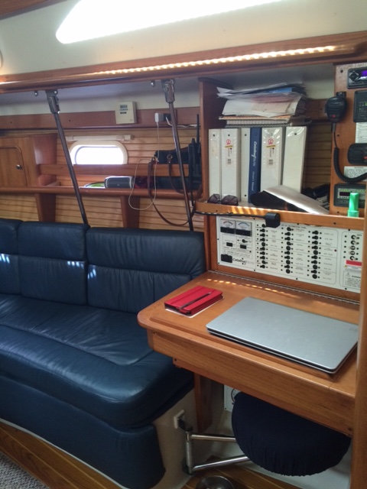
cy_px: 244
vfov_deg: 61.7
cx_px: 184
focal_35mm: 29
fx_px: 410
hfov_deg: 48.2
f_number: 2.2
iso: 160
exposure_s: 1/30
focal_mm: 4.15
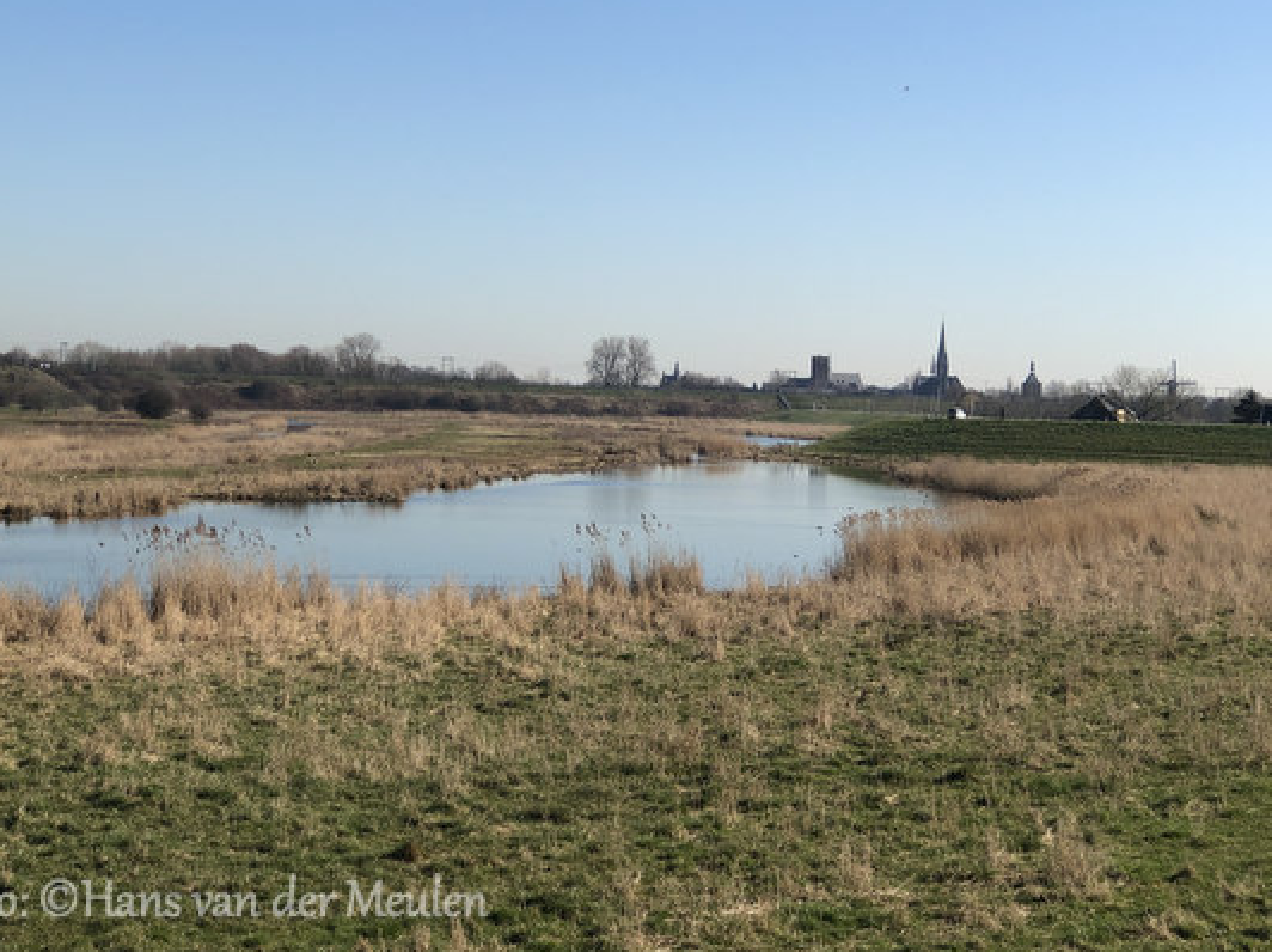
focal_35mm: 75
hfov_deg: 26.0
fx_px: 2753
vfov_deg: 19.6
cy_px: 366
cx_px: 732
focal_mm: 6.6
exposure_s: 1/917
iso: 20
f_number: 2.8
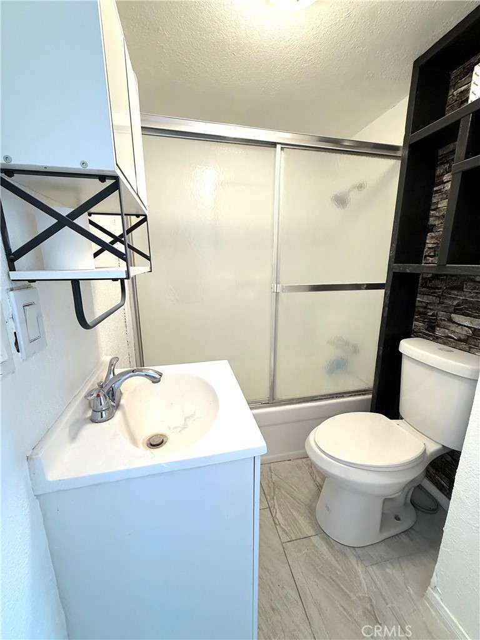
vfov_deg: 102.1
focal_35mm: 14
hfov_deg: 85.7
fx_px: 259
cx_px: 240
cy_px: 320
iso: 160
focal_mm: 2.22
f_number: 2.2
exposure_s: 1/120
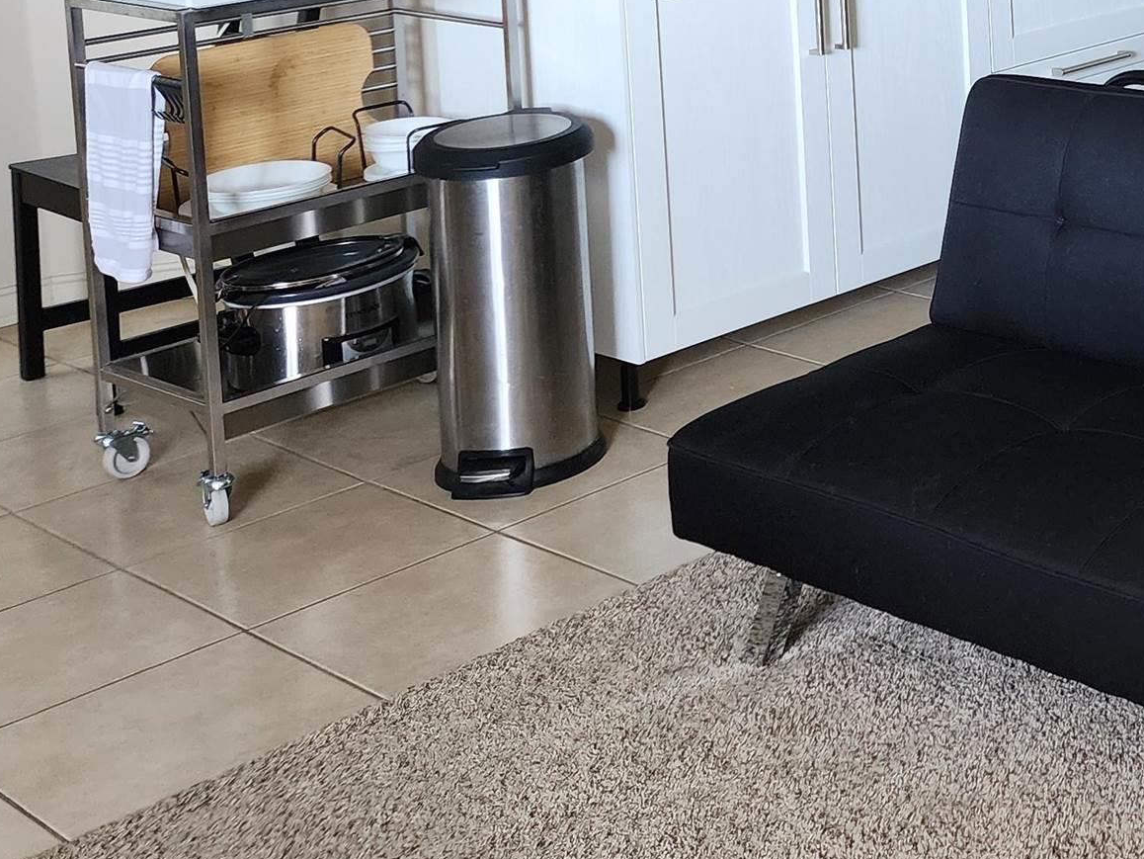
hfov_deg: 27.3
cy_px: -163
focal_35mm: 61
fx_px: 2016
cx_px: 1426
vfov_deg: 22.2
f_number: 1.8
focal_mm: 6.4
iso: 400
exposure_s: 1/120
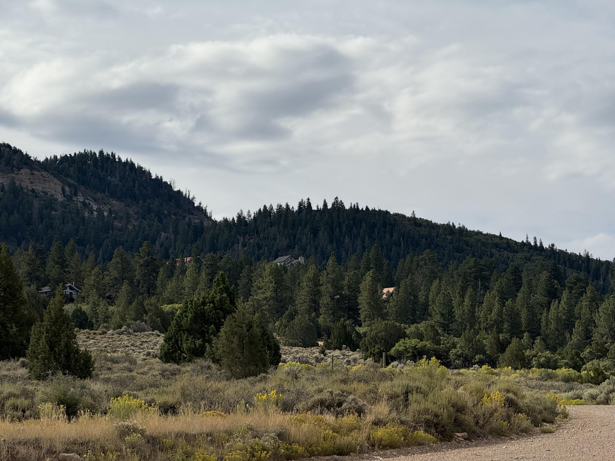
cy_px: 230
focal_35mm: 120
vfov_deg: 12.3
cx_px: 308
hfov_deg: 16.4
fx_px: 2132
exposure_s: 1/3195
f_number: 2.8
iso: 50
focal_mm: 15.66
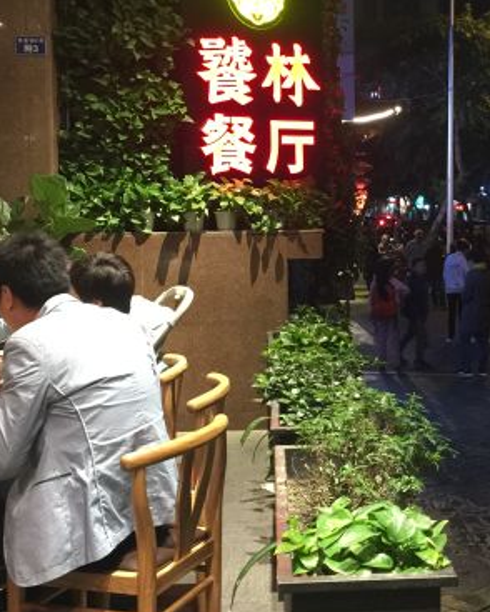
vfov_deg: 34.5
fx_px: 978
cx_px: 371
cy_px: 223
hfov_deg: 27.7
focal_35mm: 54
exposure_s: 1/17
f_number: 2.2
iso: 125
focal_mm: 4.15
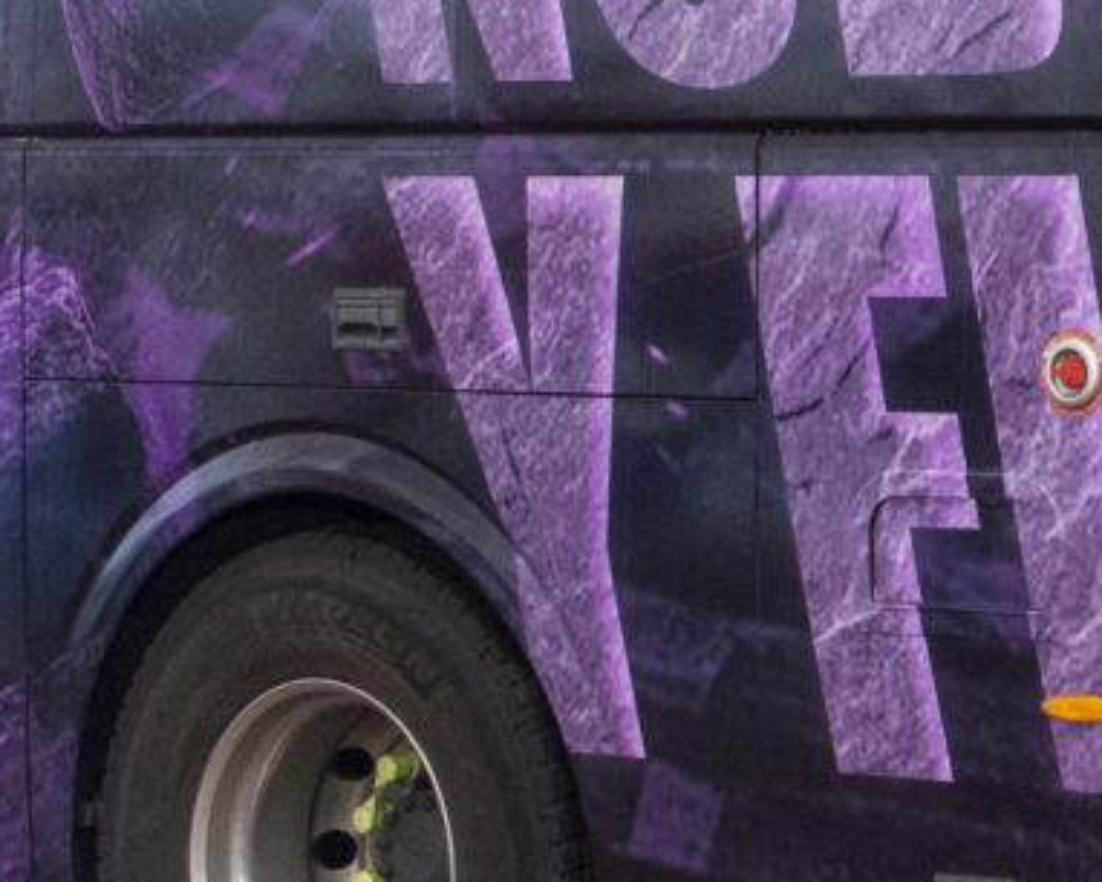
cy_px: -140
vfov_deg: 7.9
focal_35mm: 195
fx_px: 6363
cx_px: 2368
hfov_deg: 9.2
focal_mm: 31
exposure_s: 1/125
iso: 2500
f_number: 4
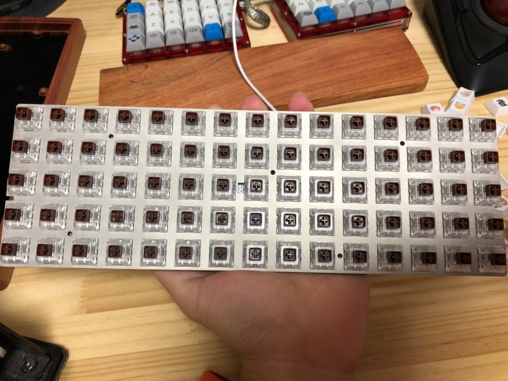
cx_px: 254
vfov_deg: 49.7
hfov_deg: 63.4
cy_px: 190
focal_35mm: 28
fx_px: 411
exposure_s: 1/24
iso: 40
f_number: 1.8
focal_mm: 4
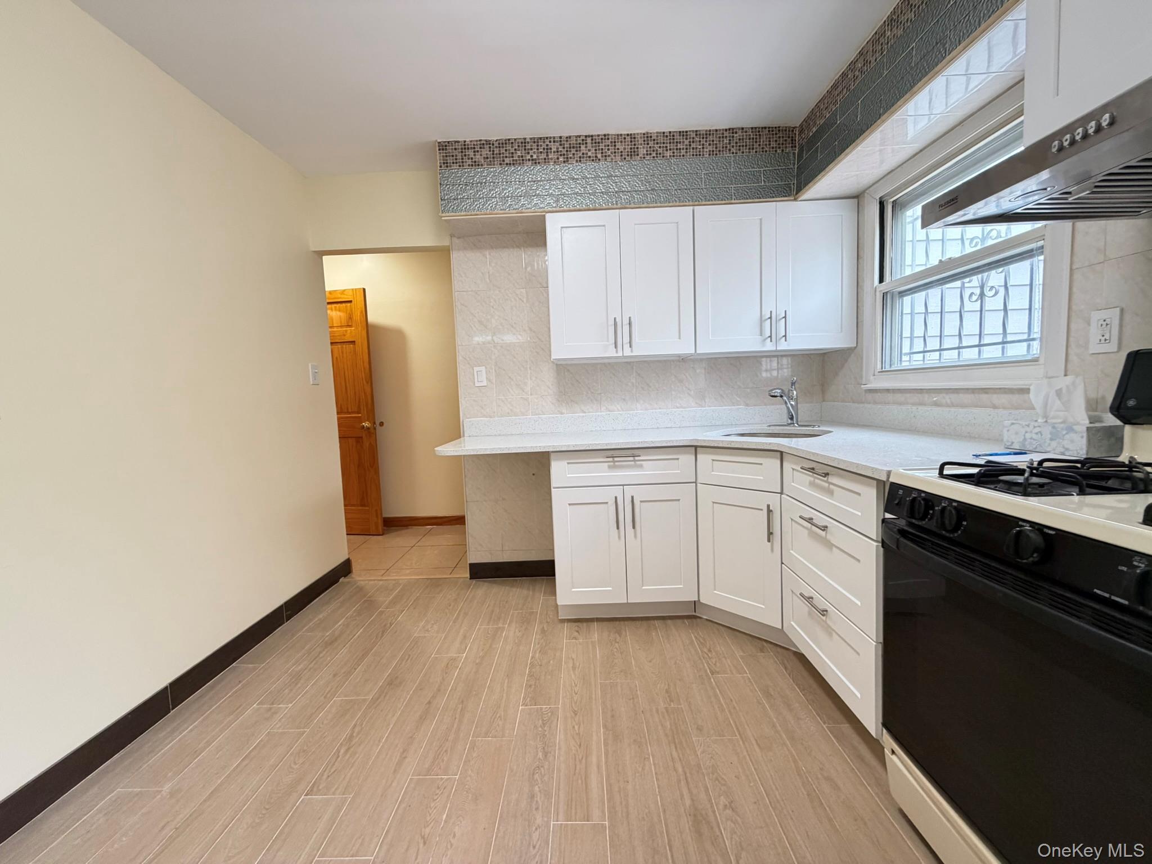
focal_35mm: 14
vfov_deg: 85.7
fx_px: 466
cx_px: 576
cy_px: 432
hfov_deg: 102.1
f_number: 2.2
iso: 250
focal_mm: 2.22
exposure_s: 1/60
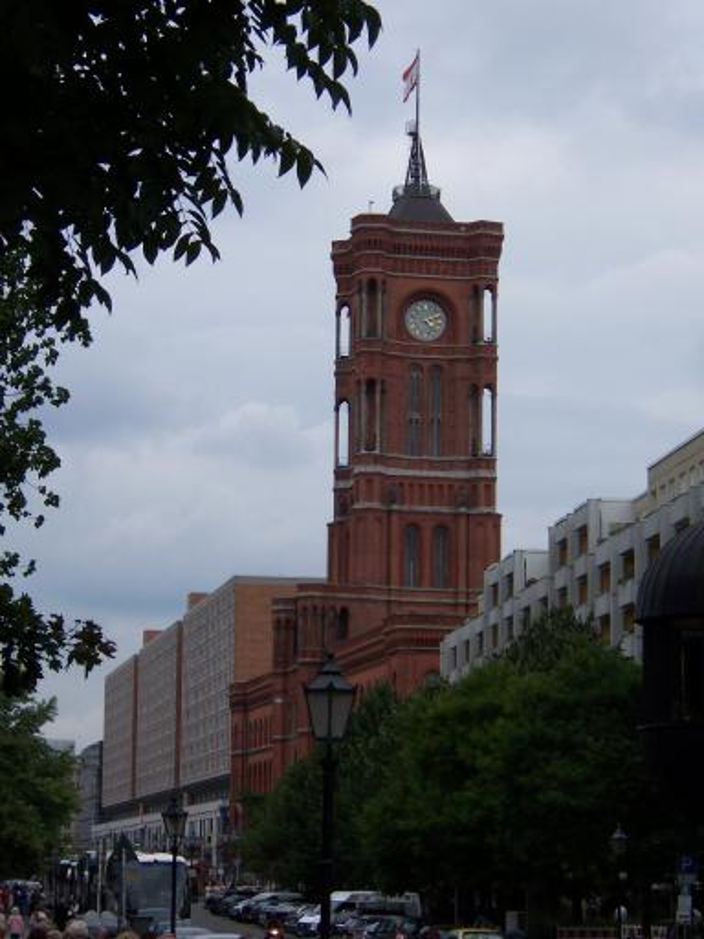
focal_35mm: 100
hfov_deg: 14.8
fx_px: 2712
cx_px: 352
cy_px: 470
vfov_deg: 19.6
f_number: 4.9
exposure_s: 1/350
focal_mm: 16.6
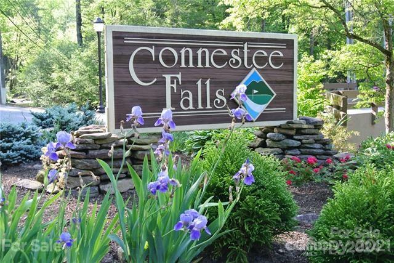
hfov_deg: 46.4
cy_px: 132
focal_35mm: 42
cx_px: 197
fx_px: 460
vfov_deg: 31.9
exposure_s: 1/60
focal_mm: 15.7
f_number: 4.2
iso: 100
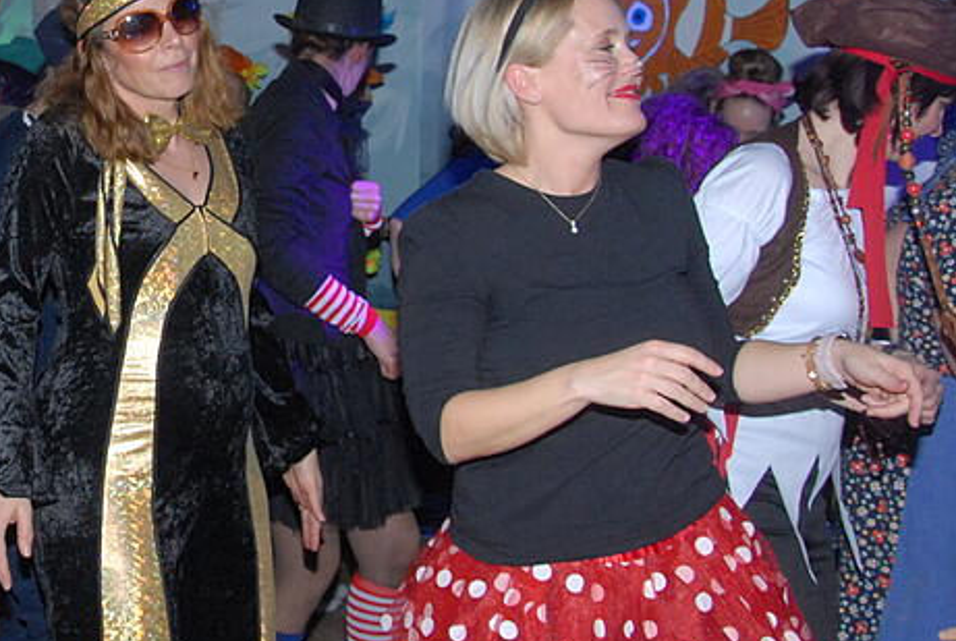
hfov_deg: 30.0
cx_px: 30
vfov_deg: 21.5
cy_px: 172
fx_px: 1676
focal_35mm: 63
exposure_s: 1/60
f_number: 6.3
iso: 500
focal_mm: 18
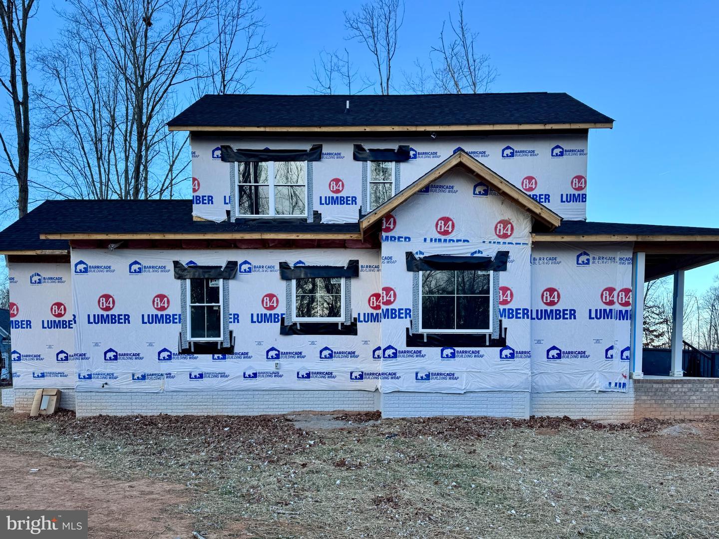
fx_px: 498
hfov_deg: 71.6
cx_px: 360
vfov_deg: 56.8
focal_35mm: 24
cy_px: 270
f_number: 1.78
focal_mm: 6.76
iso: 80
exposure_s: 1/925
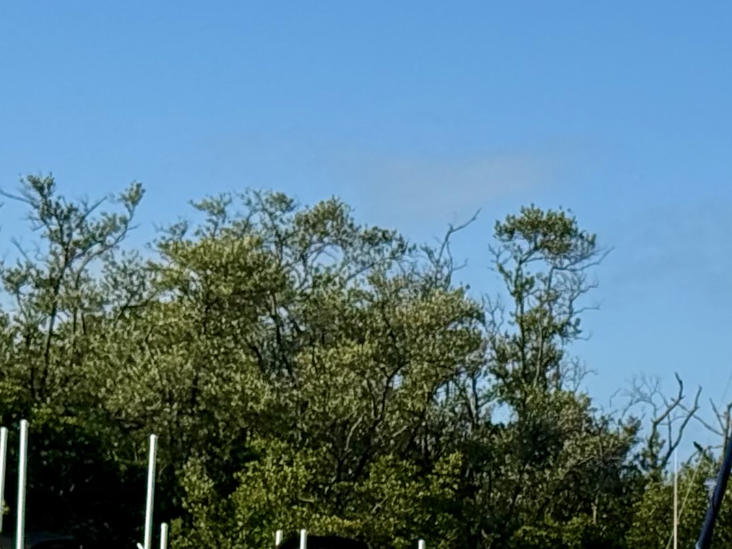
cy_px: 977
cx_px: 960
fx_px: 3638
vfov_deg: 8.3
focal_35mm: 172
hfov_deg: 11.2
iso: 64
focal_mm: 6.76
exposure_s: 1/6536
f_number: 1.78
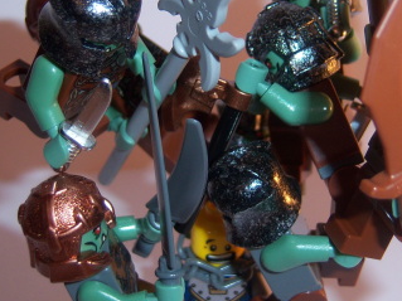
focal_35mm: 79
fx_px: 917
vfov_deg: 18.6
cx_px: 218
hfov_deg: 24.7
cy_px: 128
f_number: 2.8
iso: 80
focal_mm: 7.5
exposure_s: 1/60
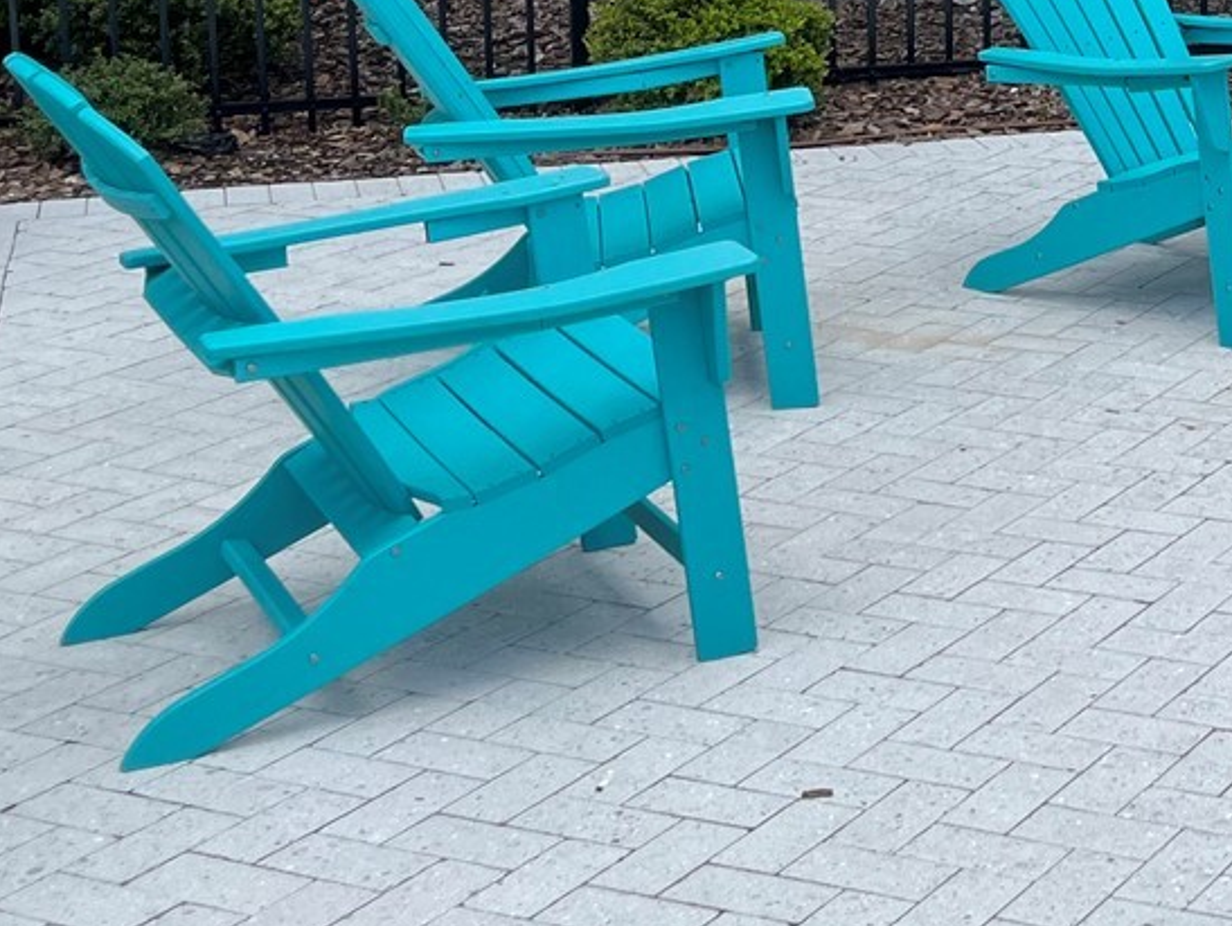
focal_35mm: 76
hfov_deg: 23.2
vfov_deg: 18.9
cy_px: 20
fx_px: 2707
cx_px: 1529
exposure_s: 1/2137
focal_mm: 5.1
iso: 50
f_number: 1.6
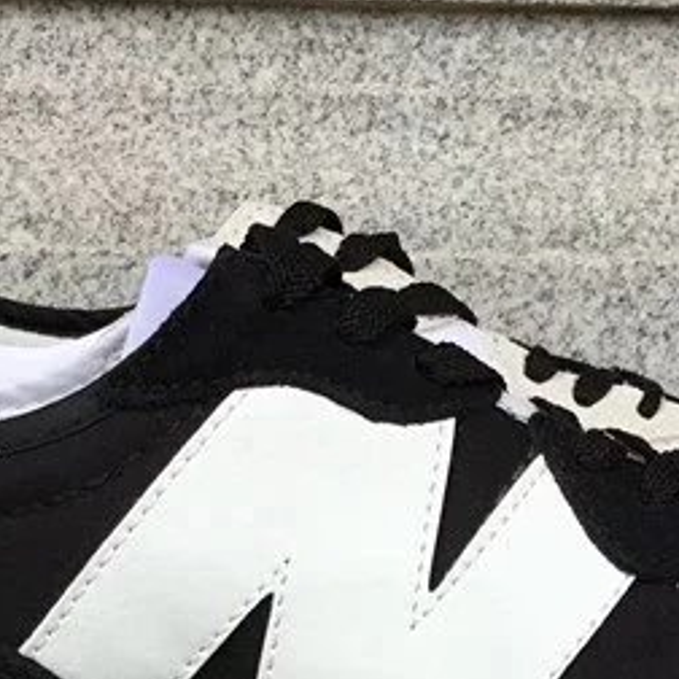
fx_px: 2175
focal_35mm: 98
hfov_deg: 17.7
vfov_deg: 16.8
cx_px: 388
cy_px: 855
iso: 25
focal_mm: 3.3
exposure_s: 1/129
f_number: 2.4
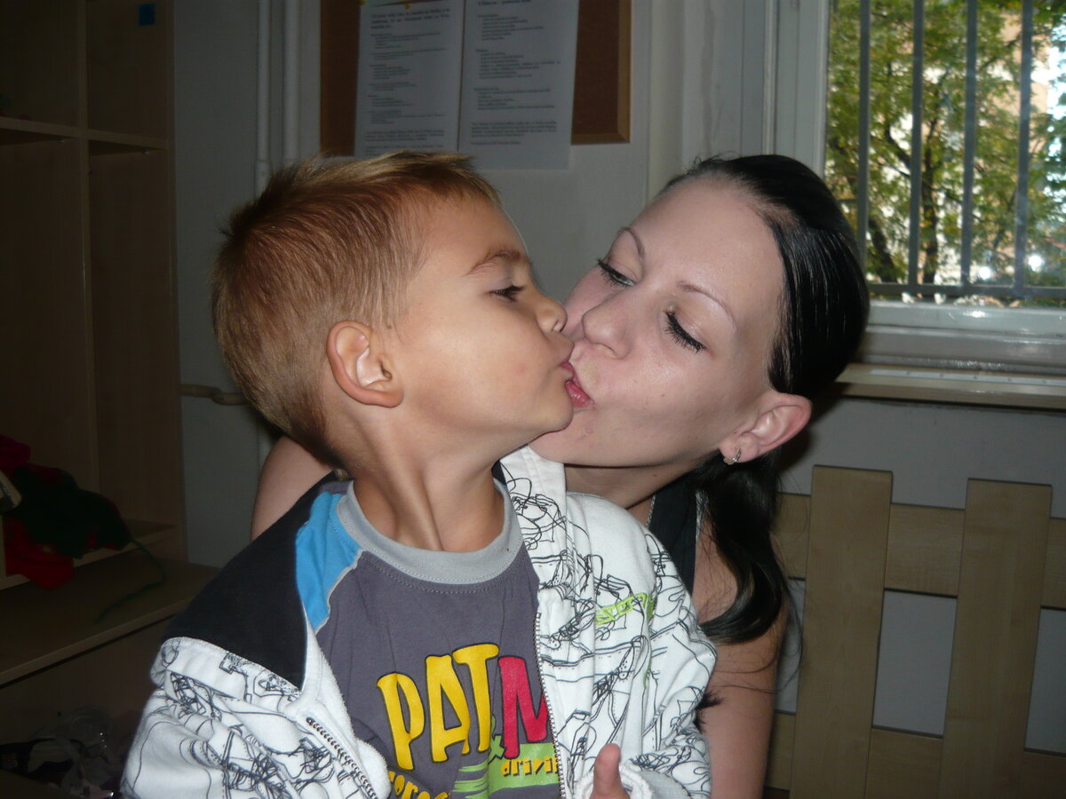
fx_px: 1016
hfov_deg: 55.4
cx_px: 533
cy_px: 400
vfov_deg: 42.9
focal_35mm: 33
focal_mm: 5.5
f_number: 2.8
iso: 100
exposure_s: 1/30
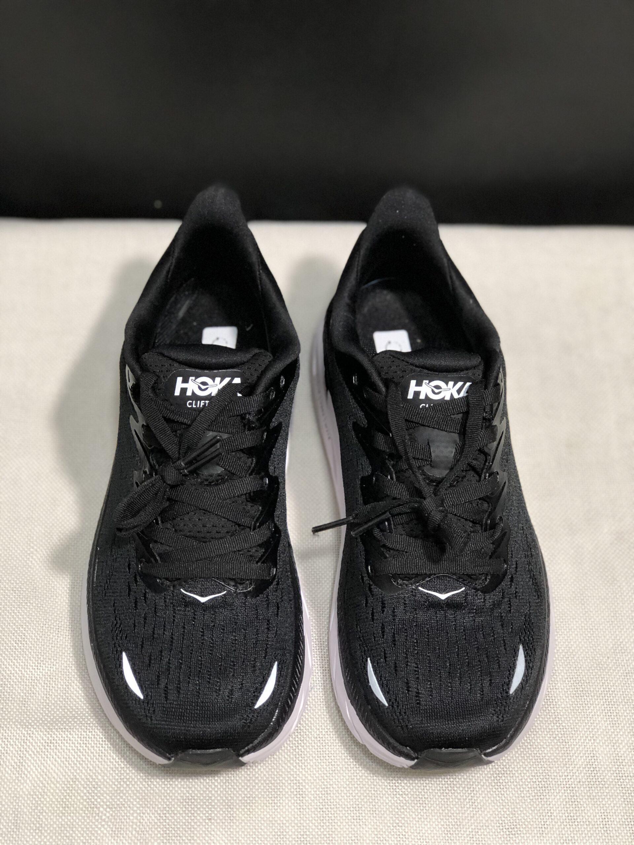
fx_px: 1392
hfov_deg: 25.7
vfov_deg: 33.8
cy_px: 422
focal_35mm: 57
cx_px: 317
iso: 160
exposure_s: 1/30
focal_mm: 6.6
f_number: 2.8
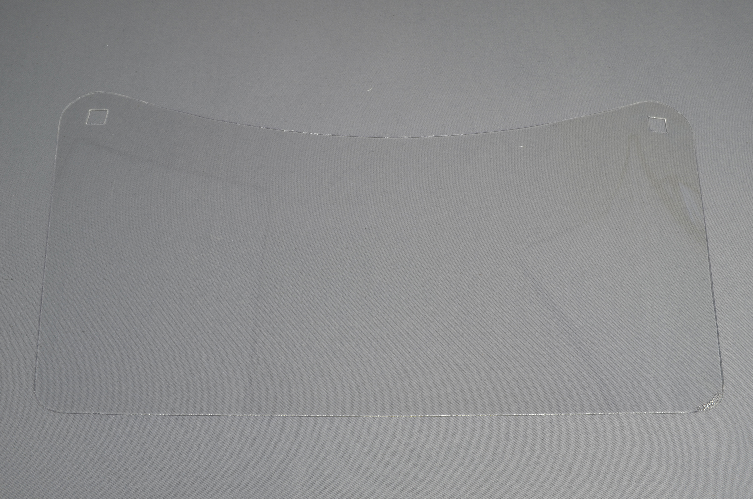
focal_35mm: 33
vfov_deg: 39.8
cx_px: 376
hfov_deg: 57.3
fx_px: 689
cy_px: 250
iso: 125
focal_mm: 22
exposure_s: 6
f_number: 16
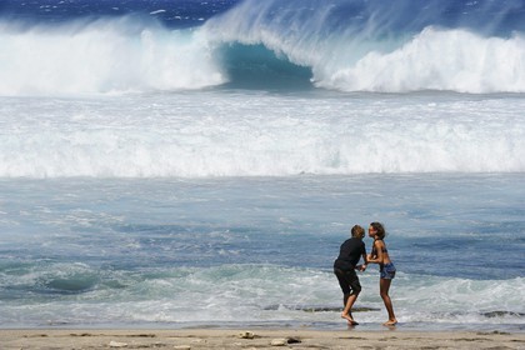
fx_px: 2333
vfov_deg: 8.6
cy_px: 175
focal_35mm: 160
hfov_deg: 12.8
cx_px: 262
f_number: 16
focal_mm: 160
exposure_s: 1/320
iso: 200
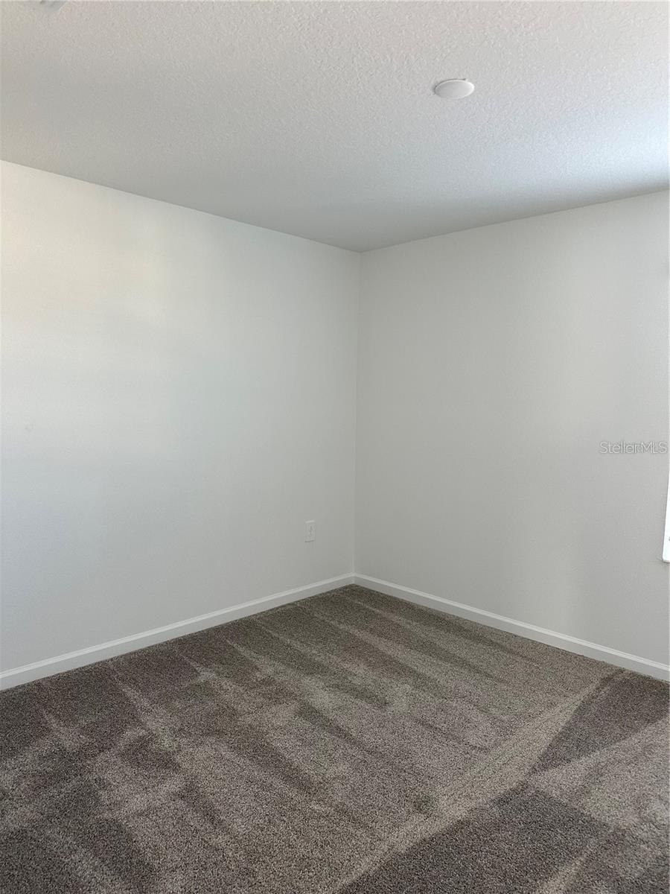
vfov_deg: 71.6
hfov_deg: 56.8
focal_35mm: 24
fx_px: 619
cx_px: 335
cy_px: 447
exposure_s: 1/120
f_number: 1.78
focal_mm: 6.86
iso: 200
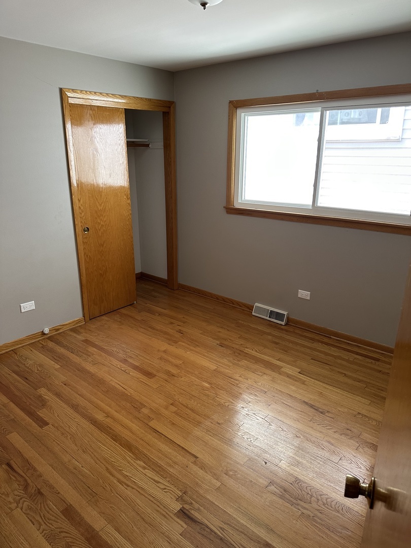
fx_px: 380
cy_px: 274
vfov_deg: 71.6
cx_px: 206
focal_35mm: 24
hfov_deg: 56.8
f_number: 1.78
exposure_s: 1/121
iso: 160
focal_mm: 6.86
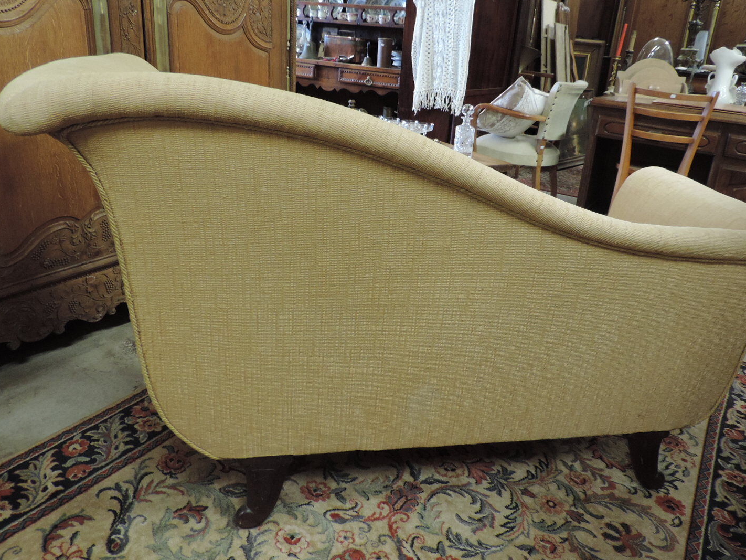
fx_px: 582
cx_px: 387
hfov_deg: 65.3
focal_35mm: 27
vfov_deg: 51.3
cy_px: 253
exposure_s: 1/15
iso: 400
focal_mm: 4.3
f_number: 3
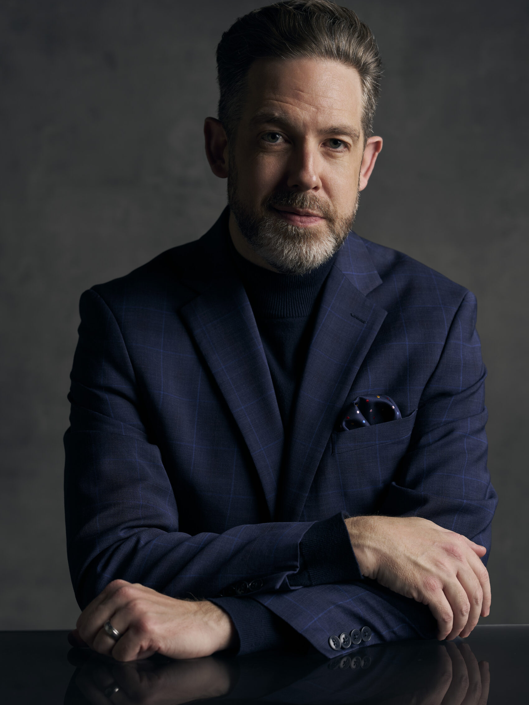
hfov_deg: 19.9
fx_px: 1508
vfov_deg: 26.3
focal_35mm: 74
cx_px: 263
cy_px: 323
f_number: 4
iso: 100
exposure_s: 1/160
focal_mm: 68
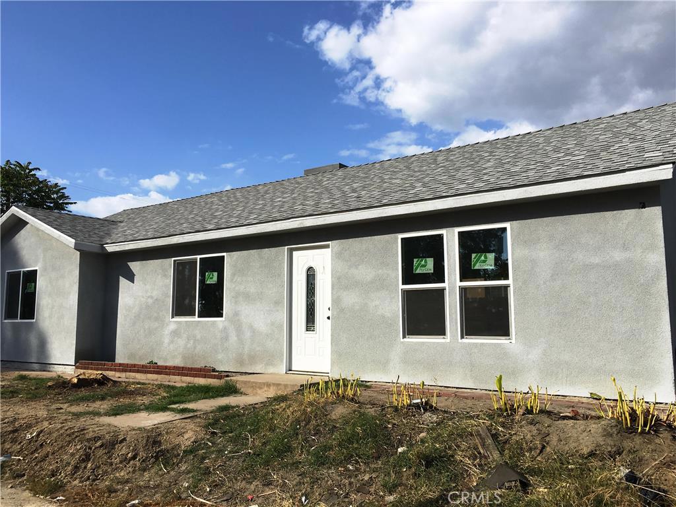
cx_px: 338
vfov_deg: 48.2
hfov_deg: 61.7
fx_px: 566
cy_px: 254
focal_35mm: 29
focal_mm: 4.15
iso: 25
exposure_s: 1/2024
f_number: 2.2
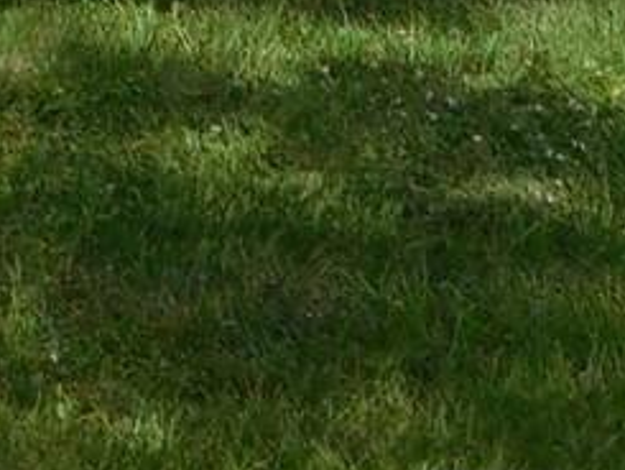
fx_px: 6015
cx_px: 406
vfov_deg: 4.4
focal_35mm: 333
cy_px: -562
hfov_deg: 5.9
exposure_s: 1/400
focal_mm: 9
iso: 125
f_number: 7.6
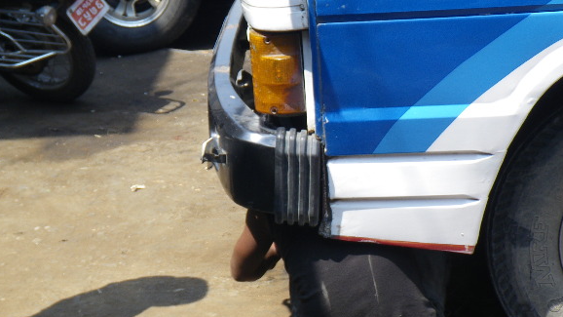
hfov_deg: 25.9
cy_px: 281
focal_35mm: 82
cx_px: 326
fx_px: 1224
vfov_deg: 14.6
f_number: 4.4
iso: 50
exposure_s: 1/125
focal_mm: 9.1
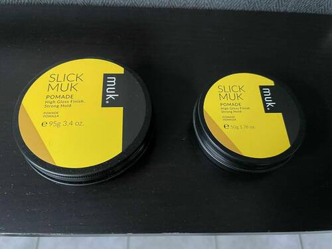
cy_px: 124
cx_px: 166
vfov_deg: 53.1
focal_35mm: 26
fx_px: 249
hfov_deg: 67.3
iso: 640
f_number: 1.6
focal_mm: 4.2
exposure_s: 1/30
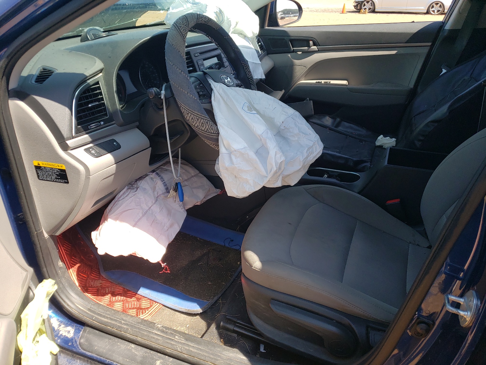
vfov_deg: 53.1
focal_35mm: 26
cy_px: 182
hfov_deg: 67.3
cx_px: 243
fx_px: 365
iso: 50
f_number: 1.5
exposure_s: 1/769
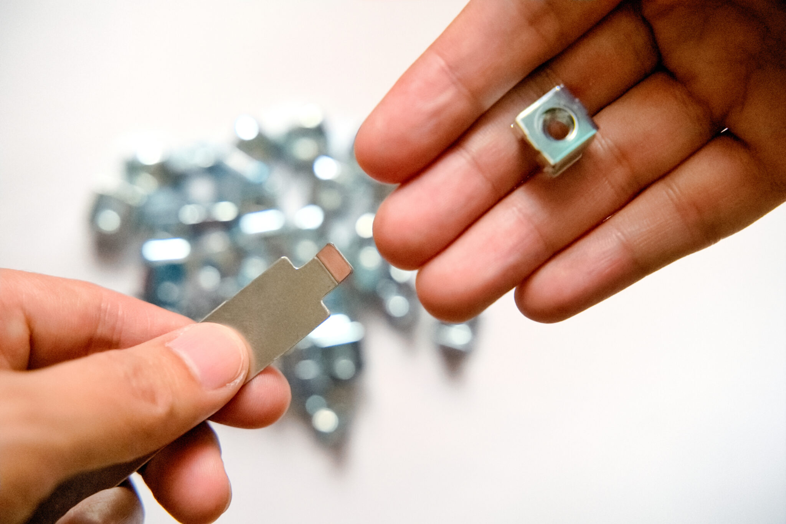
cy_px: 262
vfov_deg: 18.2
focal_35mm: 75
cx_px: 393
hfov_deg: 27.0
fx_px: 1637
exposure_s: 1/160
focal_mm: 75
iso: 6400
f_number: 4.5
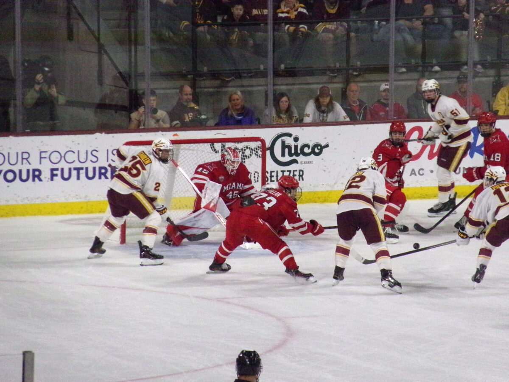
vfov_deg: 4.5
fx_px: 4867
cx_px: 254
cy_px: 191
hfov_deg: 6.0
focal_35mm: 331
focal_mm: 59.4
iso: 3200
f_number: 5.9
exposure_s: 1/500
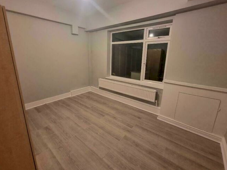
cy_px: 81
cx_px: 113
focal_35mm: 14
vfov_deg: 85.6
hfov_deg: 102.0
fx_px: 92
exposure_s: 1/33
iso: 500
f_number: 2.2
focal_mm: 2.2
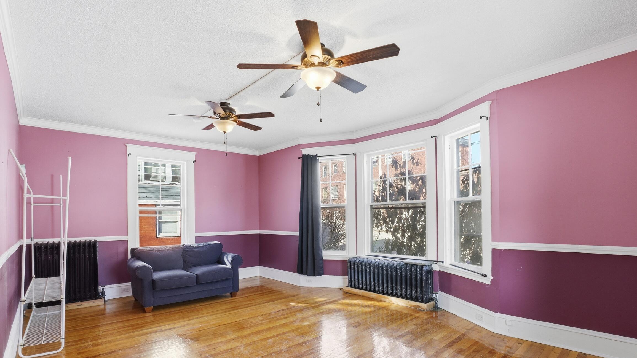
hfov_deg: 95.8
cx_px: 301
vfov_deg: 63.3
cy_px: 216
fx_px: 287
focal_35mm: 17
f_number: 11
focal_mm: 10
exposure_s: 1/640
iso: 200
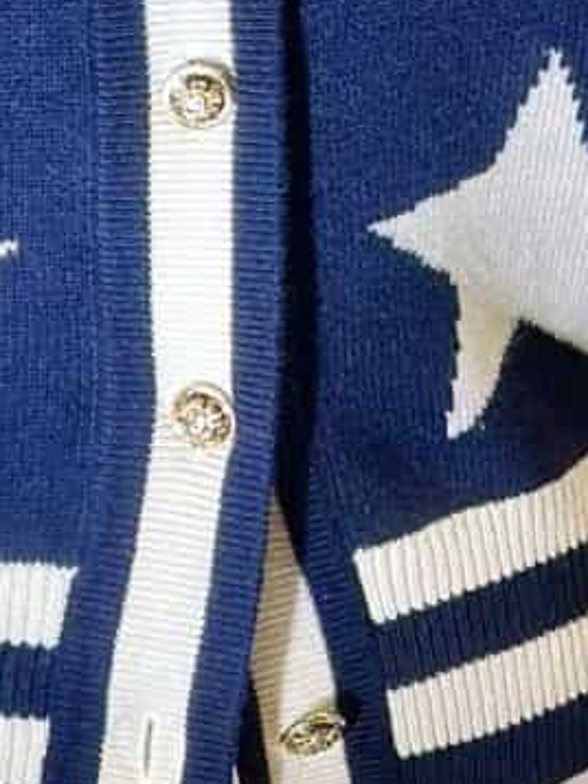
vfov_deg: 8.1
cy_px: -145
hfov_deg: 6.0
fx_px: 5478
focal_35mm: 242
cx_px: -632
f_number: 1.78
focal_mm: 6.86
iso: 64
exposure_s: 1/100
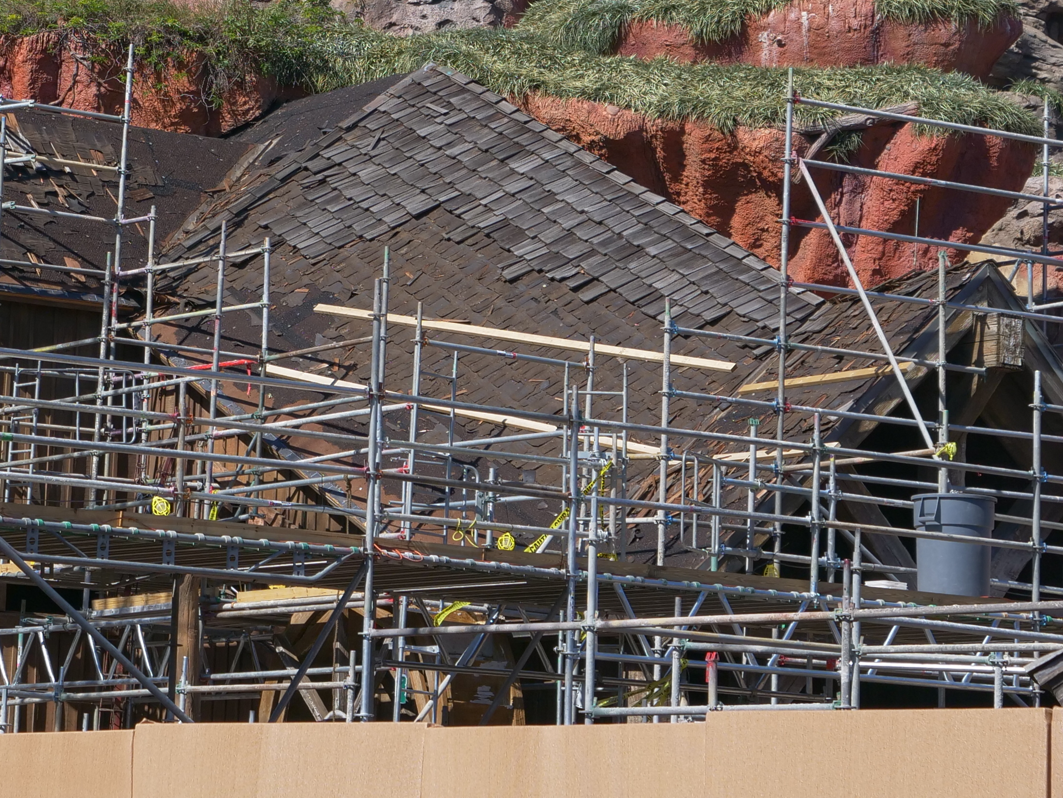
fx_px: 4484
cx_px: 359
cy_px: -89
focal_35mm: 146
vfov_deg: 10.0
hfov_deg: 13.5
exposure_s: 1/1600
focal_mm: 31
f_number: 4
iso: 200
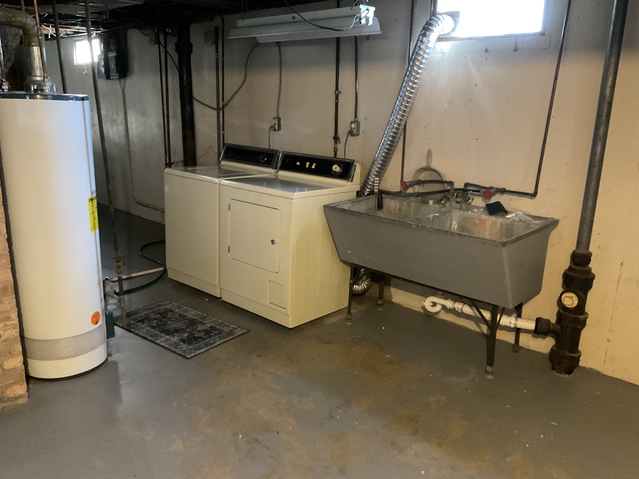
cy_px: 240
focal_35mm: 29
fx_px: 535
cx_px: 320
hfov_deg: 61.7
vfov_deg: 48.2
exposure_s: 1/24
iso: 500
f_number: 1.8
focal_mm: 3
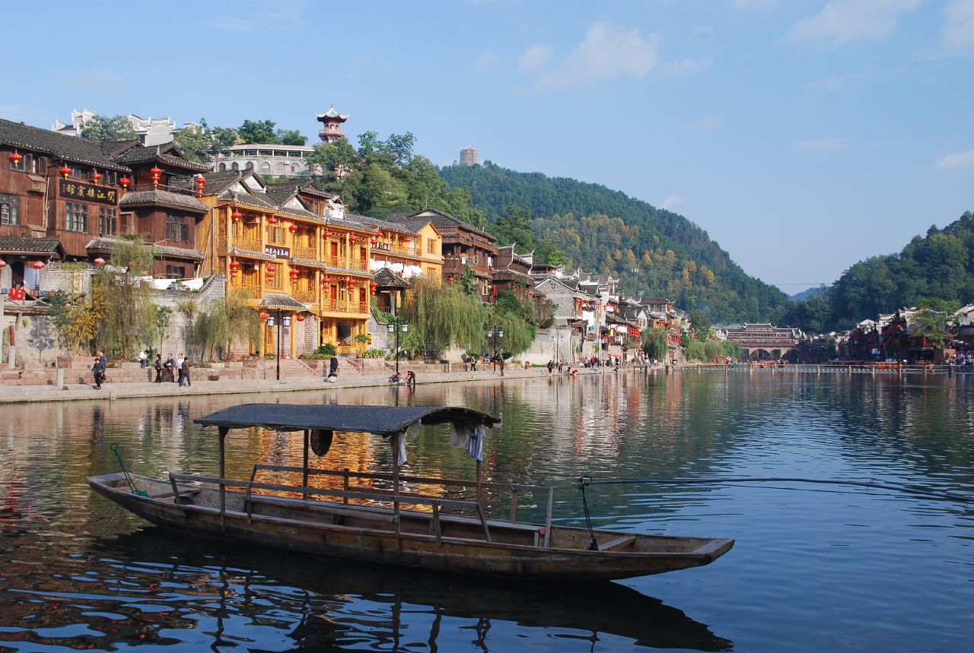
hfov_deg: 49.5
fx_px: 1057
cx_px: 487
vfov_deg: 34.4
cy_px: 326
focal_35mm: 39
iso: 200
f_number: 8
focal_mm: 26
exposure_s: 1/80
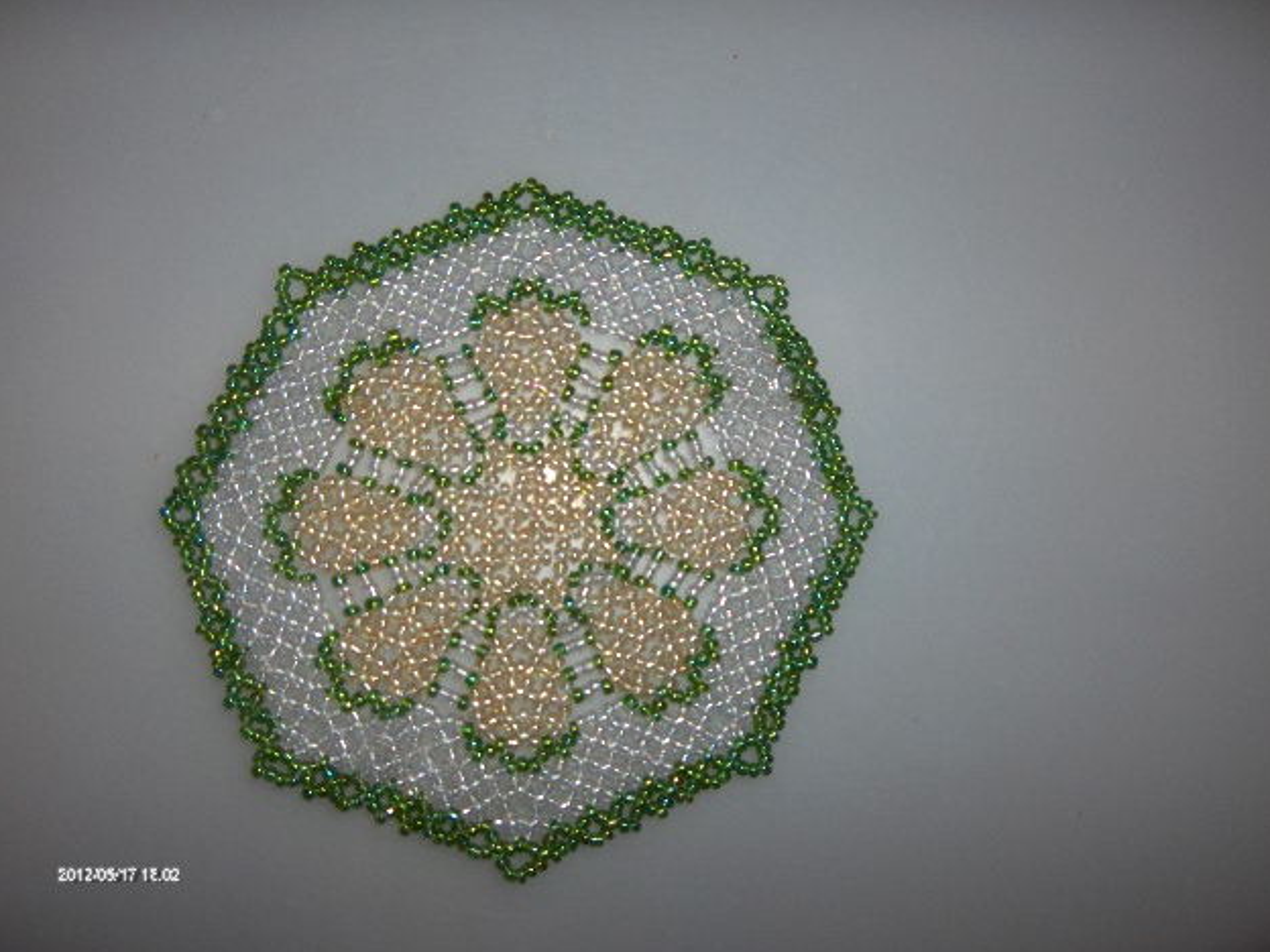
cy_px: 486
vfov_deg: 36.0
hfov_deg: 46.8
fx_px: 1468
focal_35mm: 40
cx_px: 645
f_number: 2.8
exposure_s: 1/60
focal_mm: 8
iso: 100
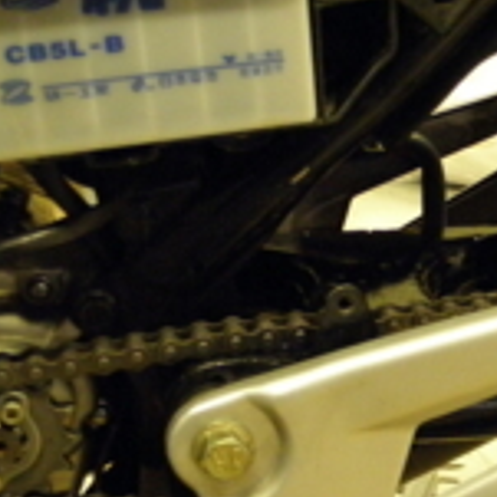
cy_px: 314
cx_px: 625
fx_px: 1429
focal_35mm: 88
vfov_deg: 19.7
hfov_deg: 18.5
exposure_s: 1/5
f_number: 3.6
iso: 400
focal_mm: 5.5
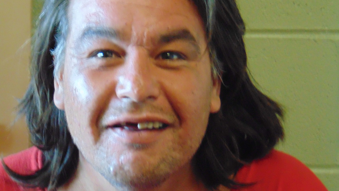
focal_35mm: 145
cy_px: 71
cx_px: 169
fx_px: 1303
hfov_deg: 14.8
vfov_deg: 8.4
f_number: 4
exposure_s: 1/25
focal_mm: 23.9
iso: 800
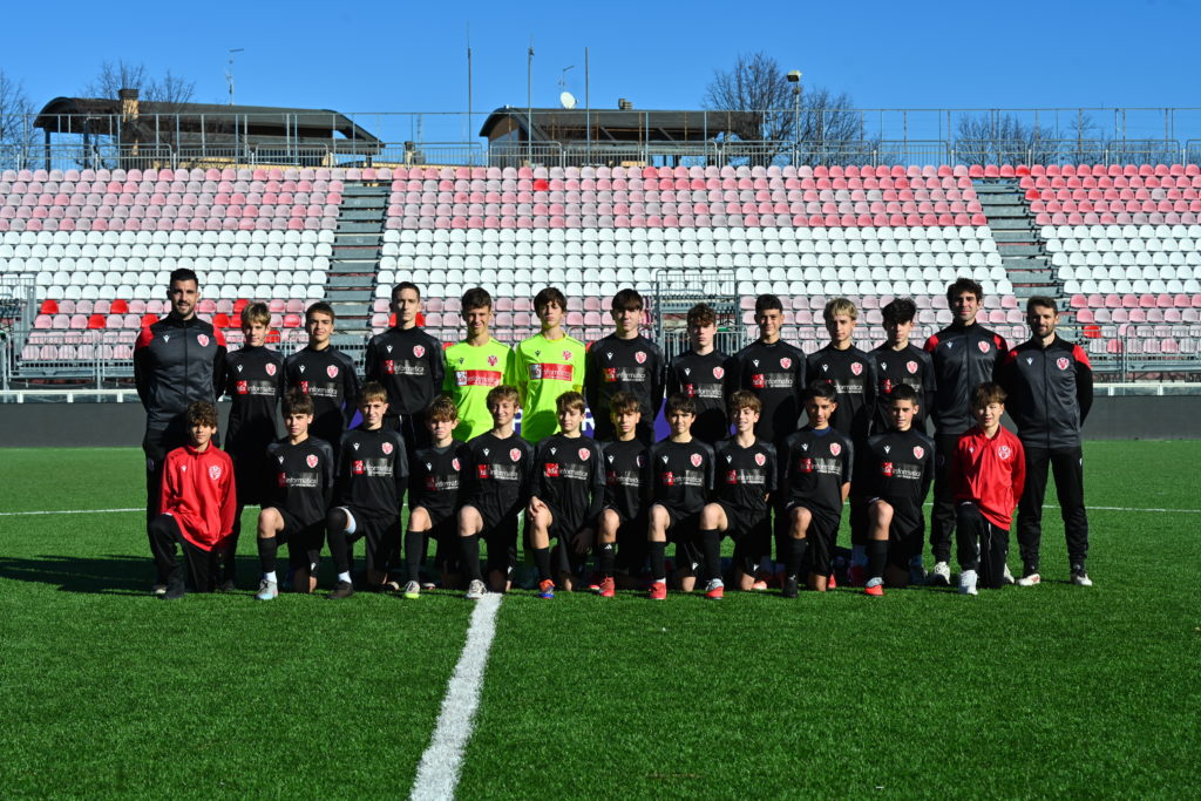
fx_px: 2335
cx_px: 600
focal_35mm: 70
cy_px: 400
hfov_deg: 28.8
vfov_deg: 19.5
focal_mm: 70
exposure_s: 1/640
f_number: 9
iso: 125
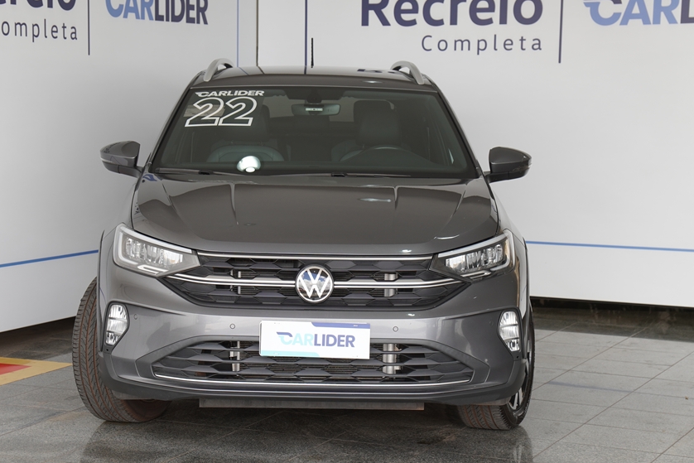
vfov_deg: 15.5
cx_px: 307
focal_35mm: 88
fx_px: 1697
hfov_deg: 23.1
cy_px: 240
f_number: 4
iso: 100
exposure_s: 1/80
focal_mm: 48
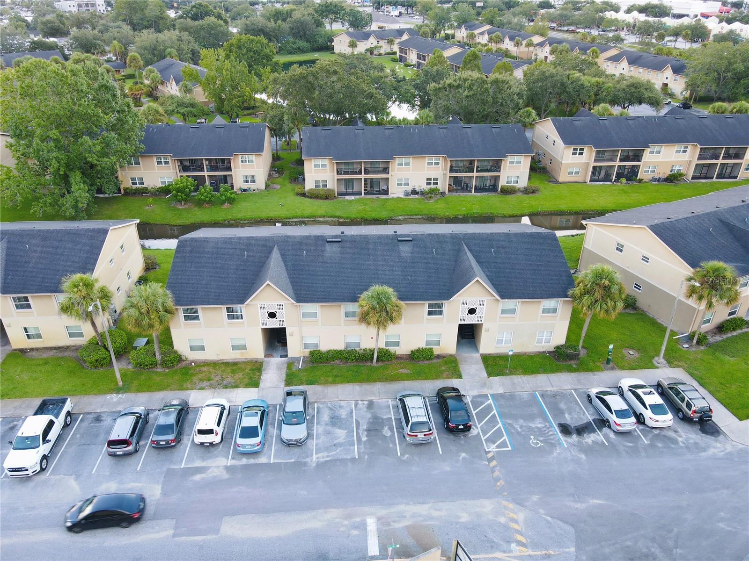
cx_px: 374
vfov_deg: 56.8
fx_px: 519
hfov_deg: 71.6
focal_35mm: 24
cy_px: 280
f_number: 2.8
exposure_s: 1/30
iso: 100
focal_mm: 4.5
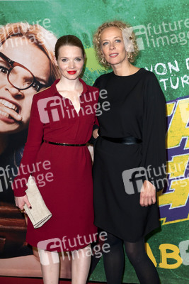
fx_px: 488
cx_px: 94
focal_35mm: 62
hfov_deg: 21.9
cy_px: 142
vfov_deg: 32.4
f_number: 5.6
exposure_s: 1/250
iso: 800
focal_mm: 62
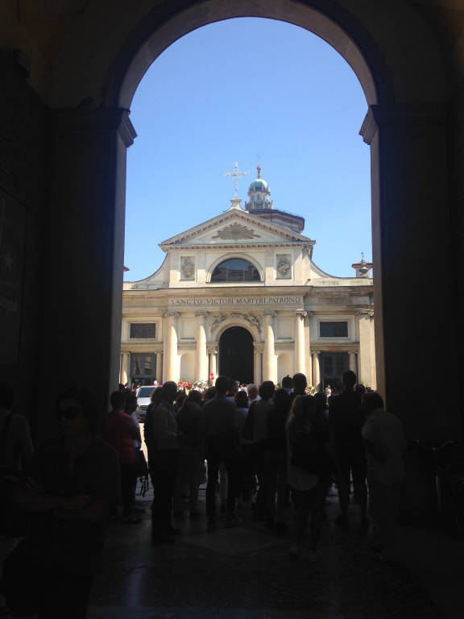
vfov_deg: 55.4
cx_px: 232
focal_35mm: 33
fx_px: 590
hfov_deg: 42.9
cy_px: 310
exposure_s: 1/1004
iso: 50
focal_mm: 4.12
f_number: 2.4
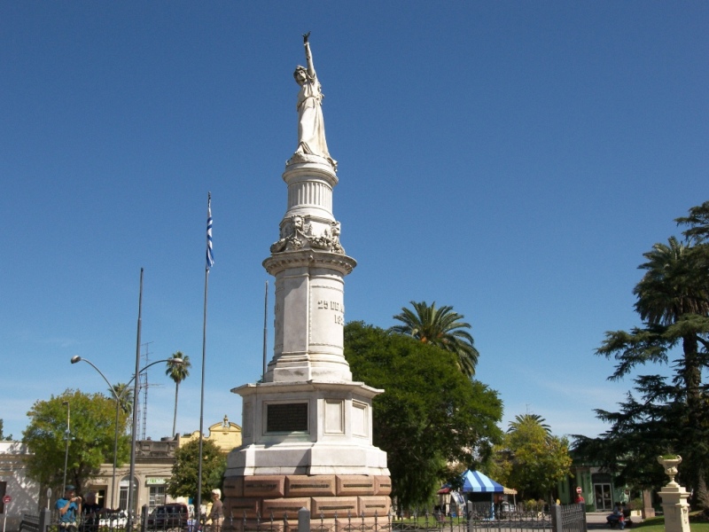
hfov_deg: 42.1
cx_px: 354
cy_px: 266
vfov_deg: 32.2
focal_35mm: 45
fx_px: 922
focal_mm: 9.4
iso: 100
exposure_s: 1/1600
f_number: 3.6
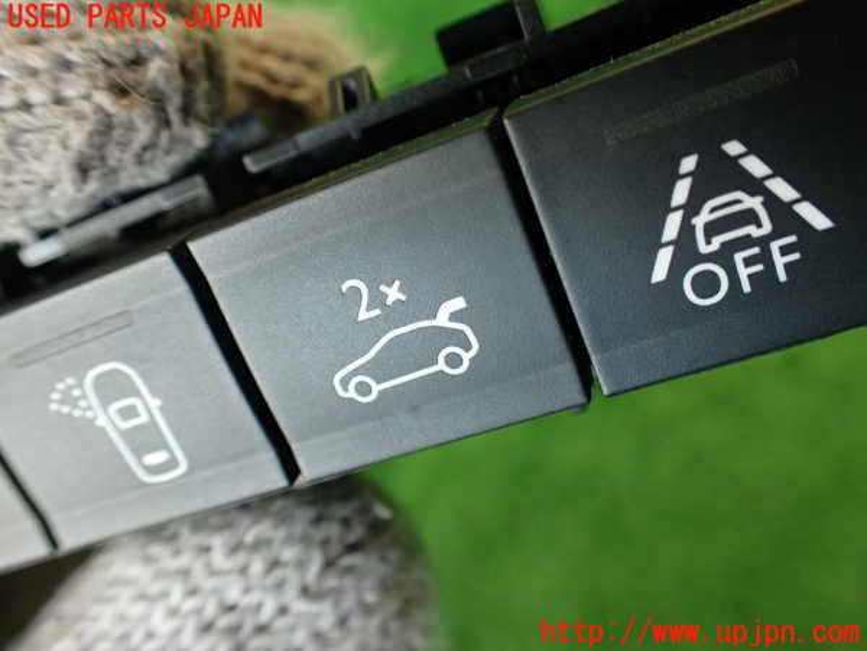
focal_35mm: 32
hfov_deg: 56.8
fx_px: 801
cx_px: 434
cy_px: 326
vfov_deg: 44.2
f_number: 2.4
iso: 200
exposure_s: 1/30
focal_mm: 5.79
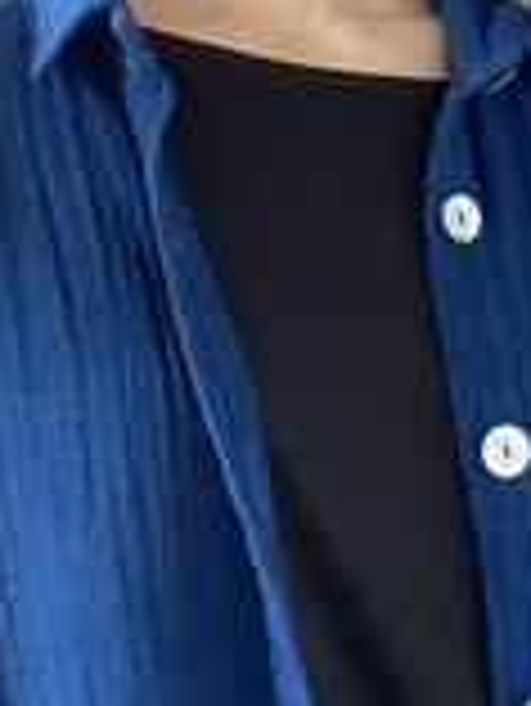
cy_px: -54
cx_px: 326
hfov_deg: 16.8
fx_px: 1797
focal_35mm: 88
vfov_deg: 21.2
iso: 250
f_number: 2.2
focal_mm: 2.71
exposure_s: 1/60
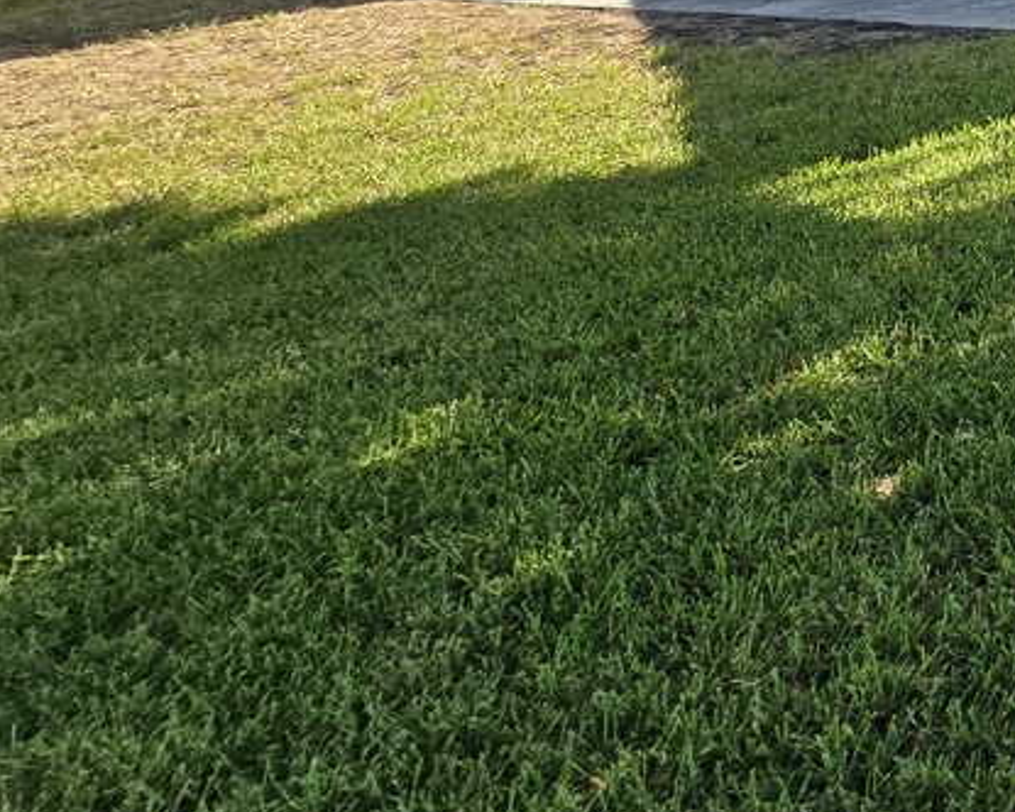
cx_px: 1754
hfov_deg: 23.8
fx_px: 1322
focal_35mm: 44
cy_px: -335
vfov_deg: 26.7
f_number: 2.2
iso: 50
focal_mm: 2.2
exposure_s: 1/1300
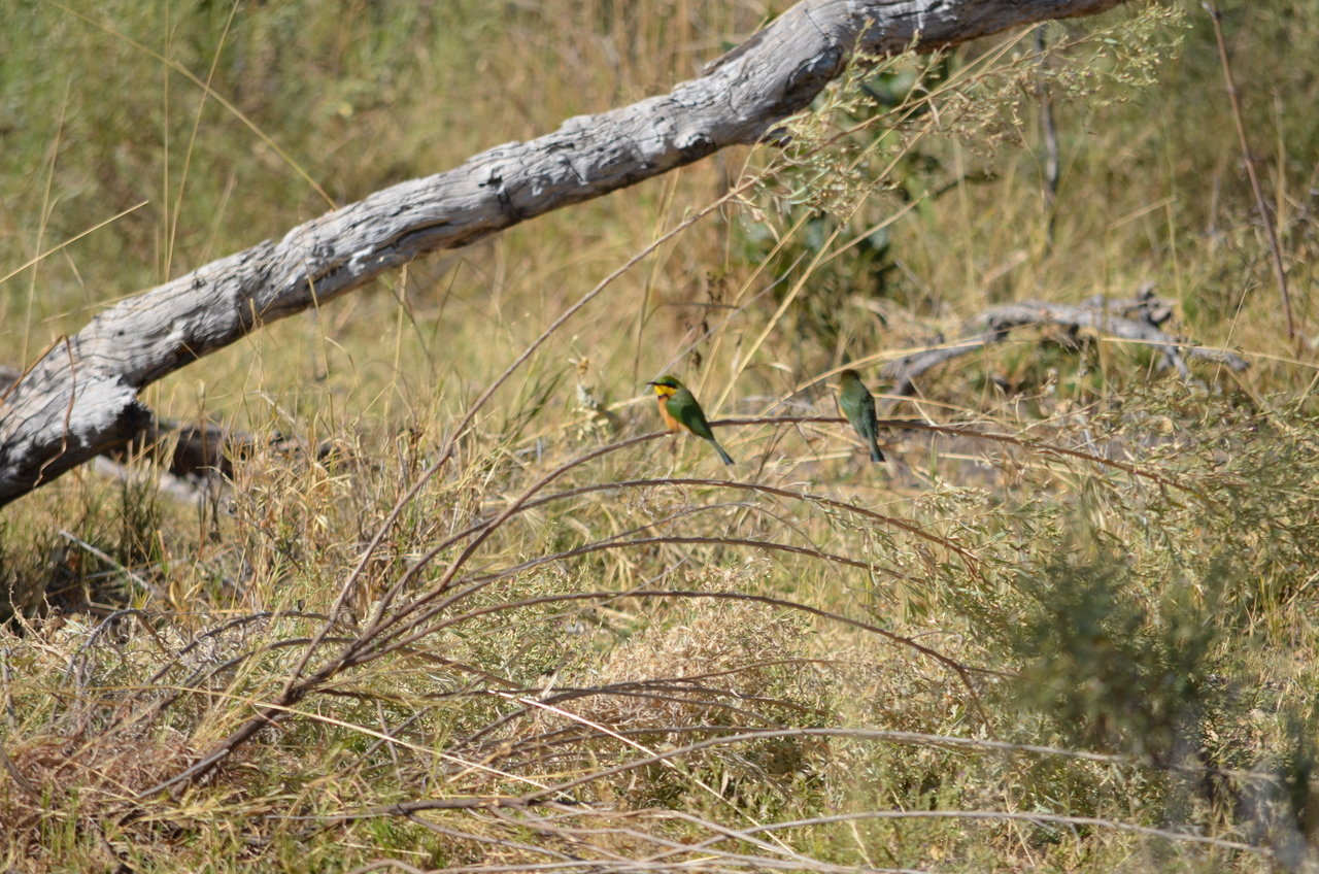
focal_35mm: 450
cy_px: 437
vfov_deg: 3.0
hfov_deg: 4.6
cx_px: 660
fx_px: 16455
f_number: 6.3
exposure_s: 1/640
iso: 200
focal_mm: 300
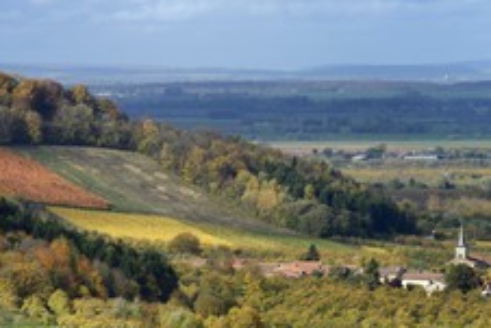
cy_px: 226
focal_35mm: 371
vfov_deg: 3.7
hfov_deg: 5.6
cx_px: 235
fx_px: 5063
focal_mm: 200
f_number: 11
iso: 200
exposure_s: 1/250
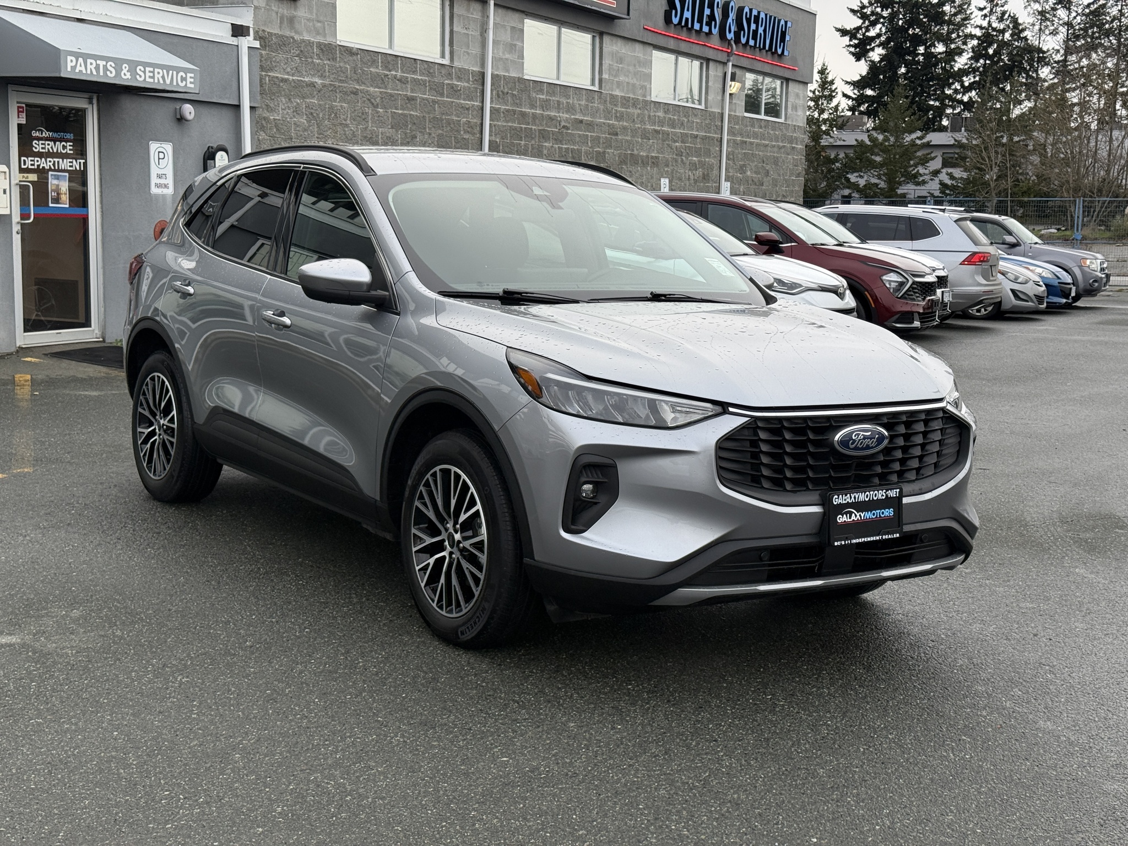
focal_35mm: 48
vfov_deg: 30.3
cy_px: 423
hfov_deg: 39.7
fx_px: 1564
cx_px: 564
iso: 80
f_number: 1.78
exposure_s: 1/615
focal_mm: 6.76
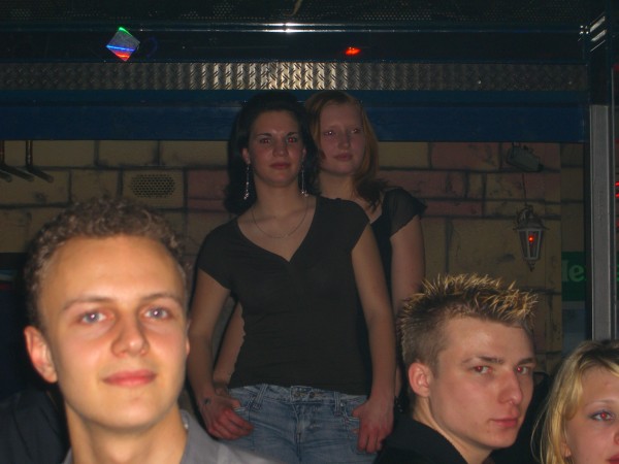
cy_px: 232
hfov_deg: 24.4
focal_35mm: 80
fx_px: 1431
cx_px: 310
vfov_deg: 18.4
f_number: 4.4
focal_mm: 16.6
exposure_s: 1/60
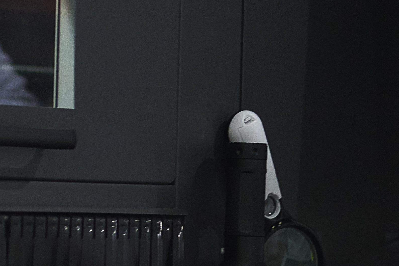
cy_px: 86
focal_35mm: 444
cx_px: 597
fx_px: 4921
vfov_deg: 3.1
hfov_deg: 4.6
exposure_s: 1/60
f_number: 2.8
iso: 640
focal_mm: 85
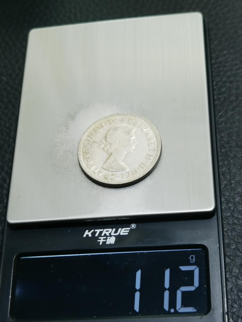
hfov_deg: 24.0
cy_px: 161
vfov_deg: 31.7
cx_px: 121
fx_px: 569
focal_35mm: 61
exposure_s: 1/100
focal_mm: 6.67
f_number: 1.9
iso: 125
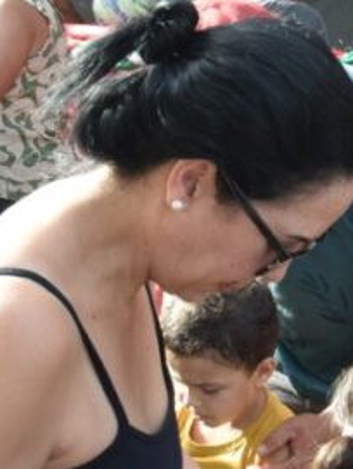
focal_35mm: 98
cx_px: 436
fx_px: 1329
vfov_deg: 19.5
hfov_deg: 14.6
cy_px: 10
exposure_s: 1/200
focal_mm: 18
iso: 400
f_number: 7.1
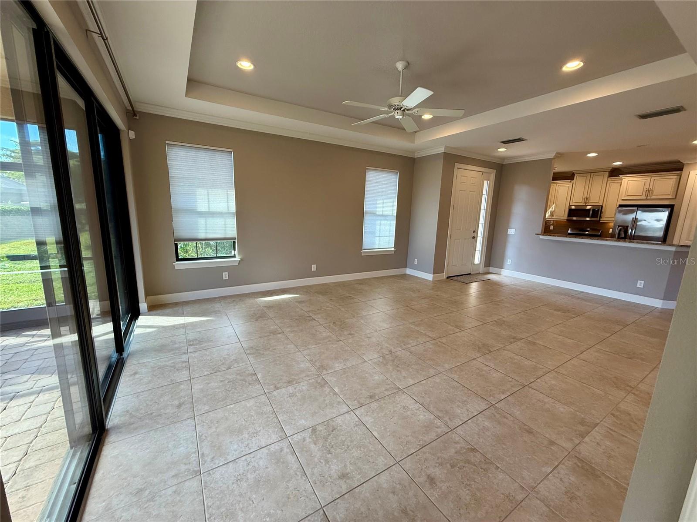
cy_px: 261
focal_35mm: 14
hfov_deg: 102.1
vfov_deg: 85.7
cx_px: 348
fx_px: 282
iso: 160
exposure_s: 1/120
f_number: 2.2
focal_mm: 2.22
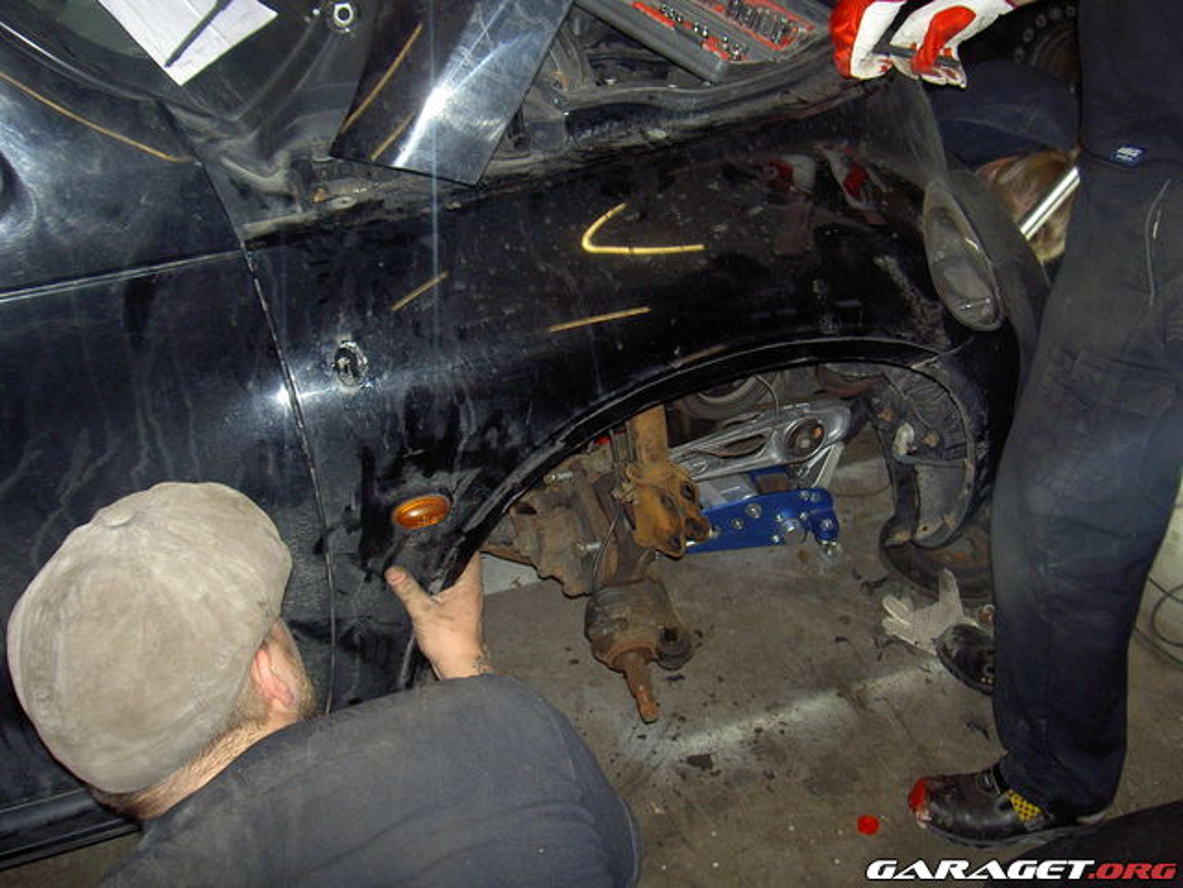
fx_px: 1333
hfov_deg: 47.9
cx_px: 592
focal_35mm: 39
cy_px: 444
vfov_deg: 36.8
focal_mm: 8
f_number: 2.8
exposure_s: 1/125
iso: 200
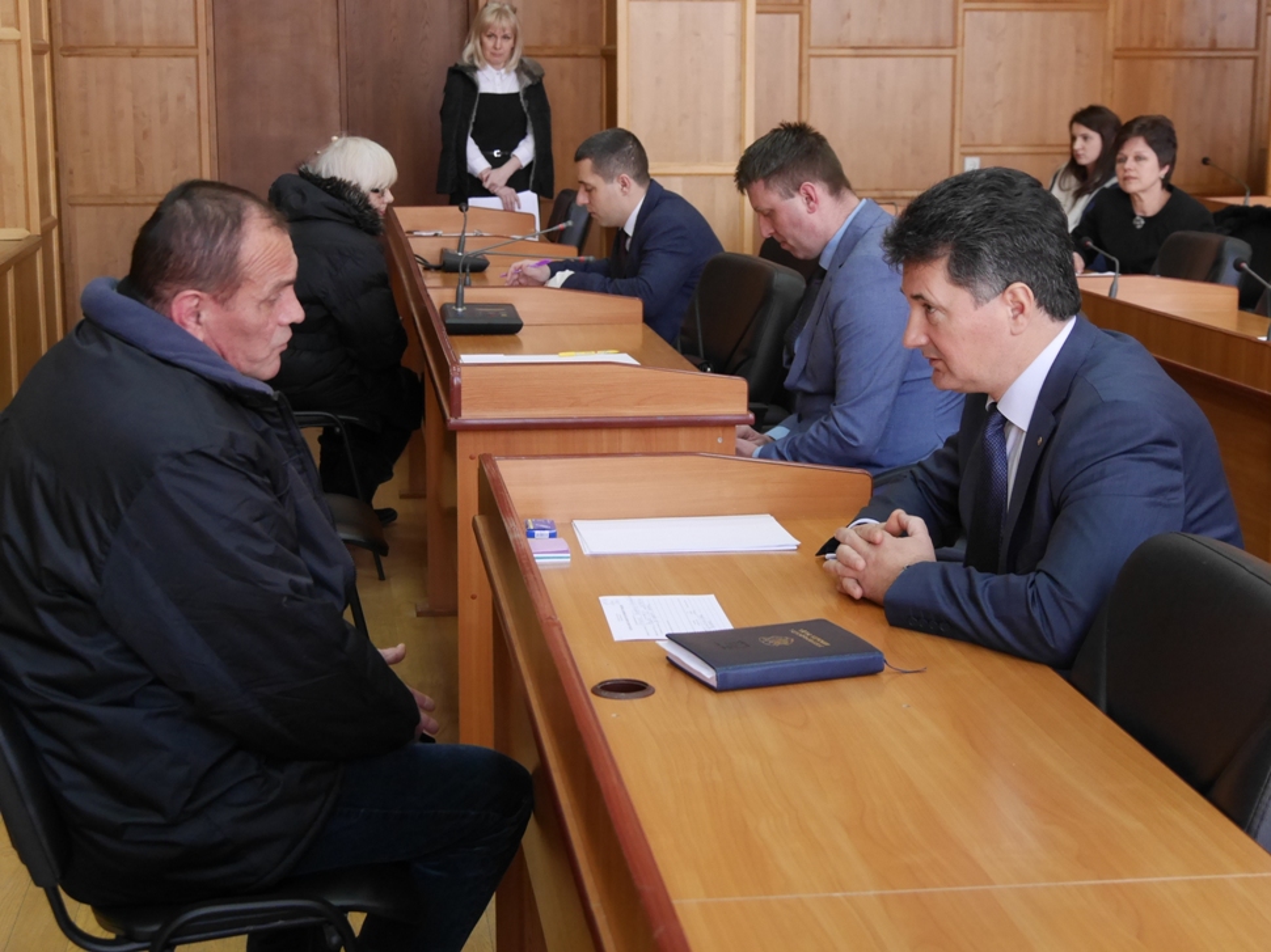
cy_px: 476
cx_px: 636
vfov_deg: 24.4
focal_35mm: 60
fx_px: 2202
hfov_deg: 32.2
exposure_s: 1/60
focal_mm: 30
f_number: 4.4
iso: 1600
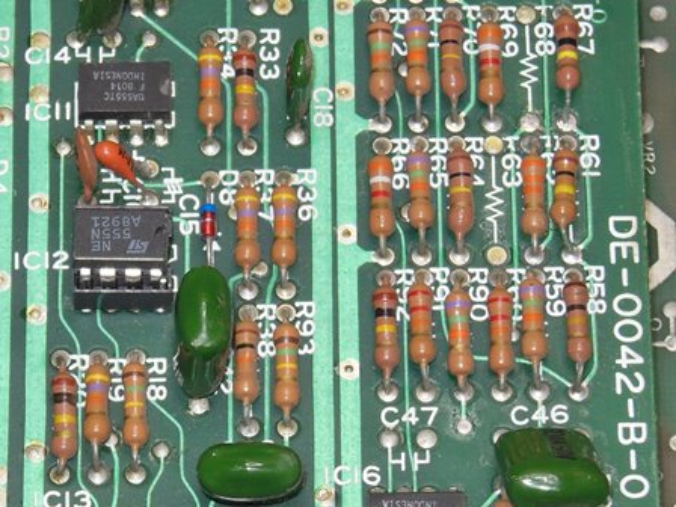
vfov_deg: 13.3
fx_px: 2168
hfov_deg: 17.7
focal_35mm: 111
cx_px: 338
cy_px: 254
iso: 200
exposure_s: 1/60
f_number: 4.8
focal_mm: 19.7
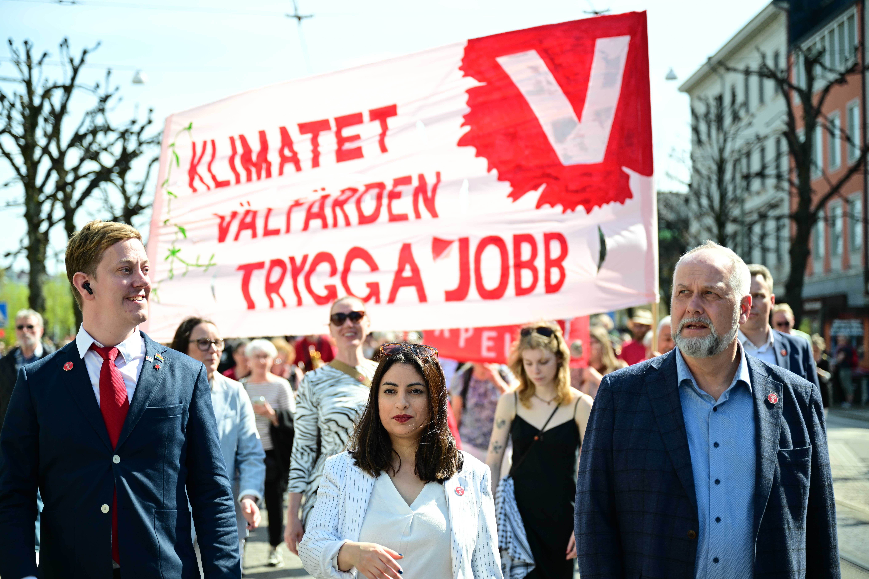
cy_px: 290
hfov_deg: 33.4
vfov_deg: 22.6
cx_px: 434
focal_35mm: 60
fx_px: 1448
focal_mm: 60
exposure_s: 1/2000
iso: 250
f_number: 2.8
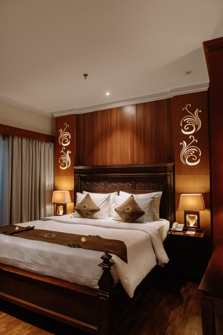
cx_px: 112
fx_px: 223
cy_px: 168
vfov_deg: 73.7
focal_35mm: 24
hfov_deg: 53.1
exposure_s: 1/200
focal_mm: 24
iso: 4000
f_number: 3.5
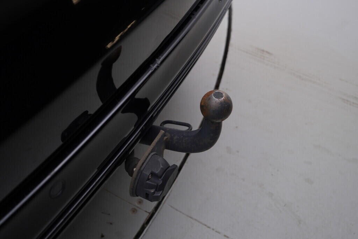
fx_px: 358
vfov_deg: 36.9
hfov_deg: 53.1
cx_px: 179
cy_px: 120
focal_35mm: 36
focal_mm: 24
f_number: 3.5
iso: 125
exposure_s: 1/60
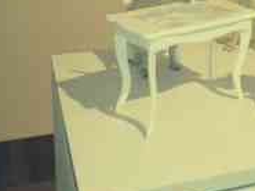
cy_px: -2
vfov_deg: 18.9
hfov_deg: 24.7
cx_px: 239
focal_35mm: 76
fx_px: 560
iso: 50
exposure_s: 1/60
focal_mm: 4.28
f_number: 2.4
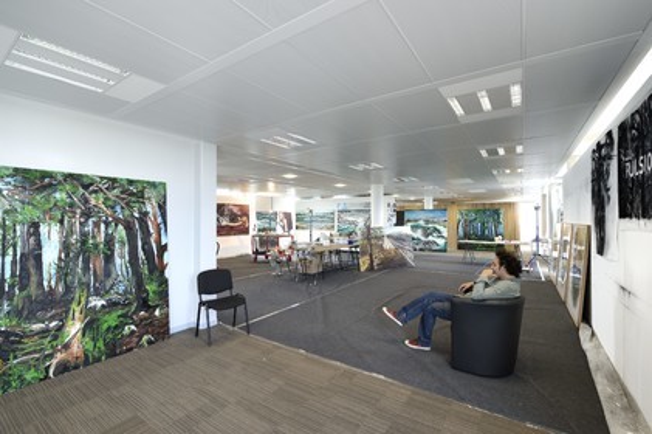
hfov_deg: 96.8
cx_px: 326
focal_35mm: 16
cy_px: 217
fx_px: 290
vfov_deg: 73.7
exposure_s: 1/100
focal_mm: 16
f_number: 5
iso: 800
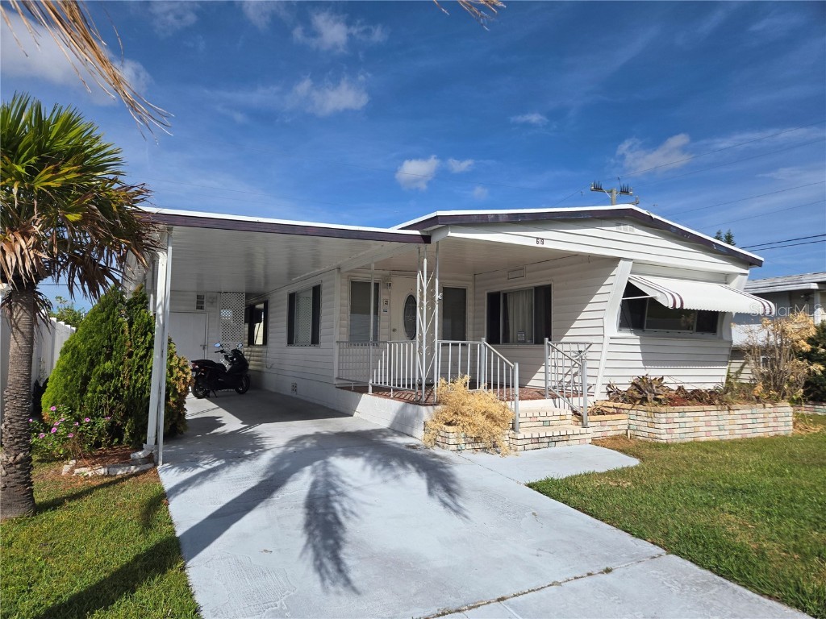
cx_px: 413
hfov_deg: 73.9
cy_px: 310
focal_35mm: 23
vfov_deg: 58.9
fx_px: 549
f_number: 1.8
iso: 25
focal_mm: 5.4
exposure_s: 1/3381
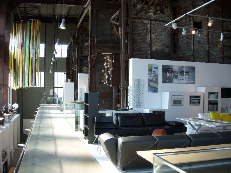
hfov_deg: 49.0
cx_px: 116
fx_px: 254
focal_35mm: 38
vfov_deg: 37.7
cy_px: 86
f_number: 3.3
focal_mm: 6.3
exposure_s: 1/40
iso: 100
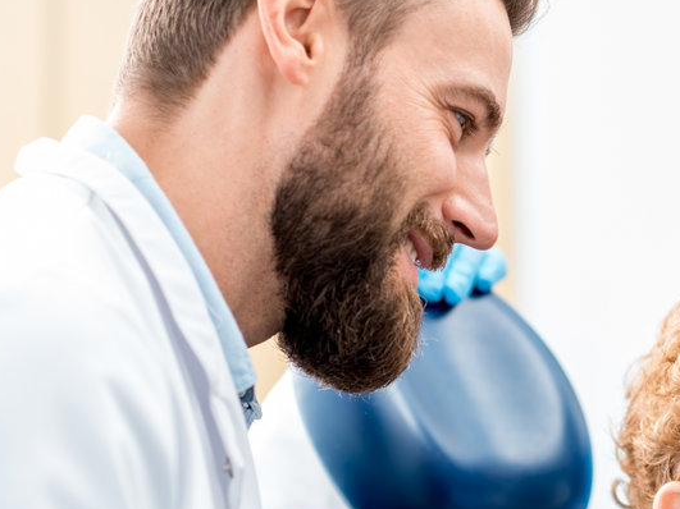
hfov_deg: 11.1
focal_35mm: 177
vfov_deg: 8.4
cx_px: 661
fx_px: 3476
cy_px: 423
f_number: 2.8
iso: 200
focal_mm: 85
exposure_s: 1/200
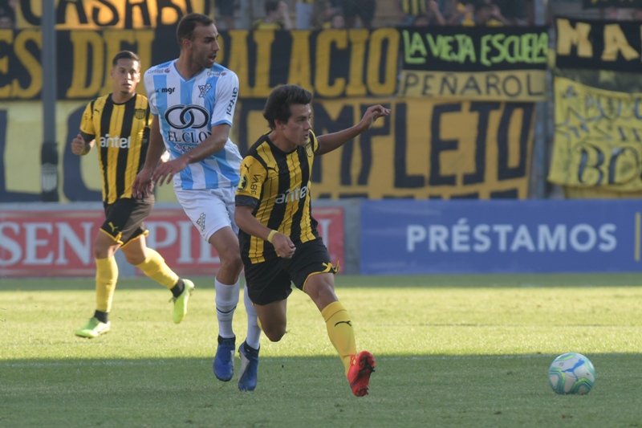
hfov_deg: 4.6
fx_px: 8023
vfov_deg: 3.1
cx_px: 321
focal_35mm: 450
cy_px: 214
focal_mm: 300
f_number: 5.6
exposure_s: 1/640
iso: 500
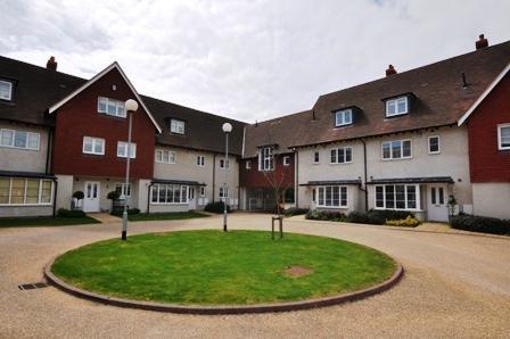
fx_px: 276
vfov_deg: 63.1
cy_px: 170
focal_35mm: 20
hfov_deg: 85.5
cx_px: 255
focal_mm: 13
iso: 200
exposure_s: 1/200
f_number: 16
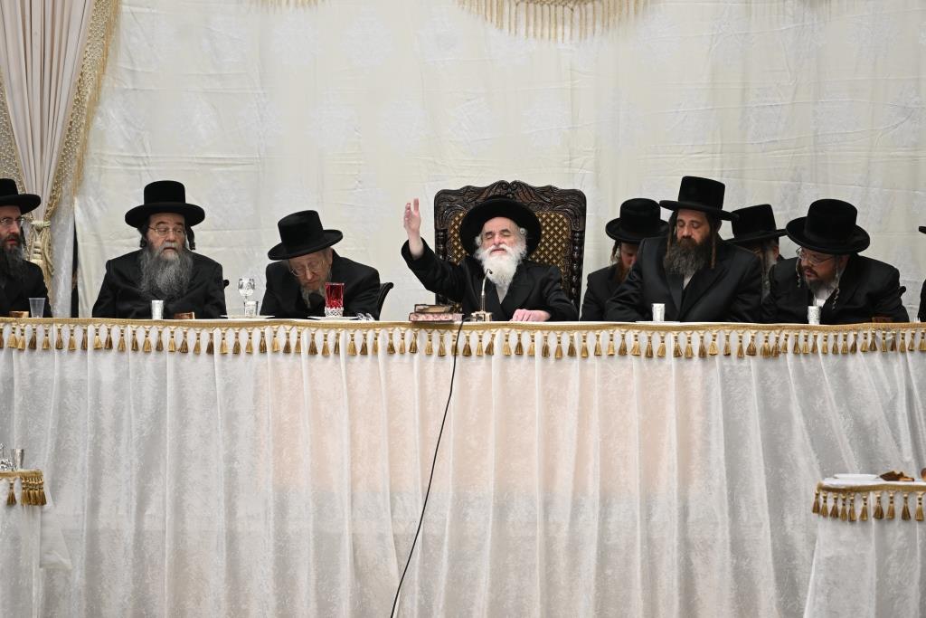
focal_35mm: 200
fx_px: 5145
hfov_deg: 10.3
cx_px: 463
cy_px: 309
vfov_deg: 6.9
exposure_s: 1/125
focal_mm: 200
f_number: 2.8
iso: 400
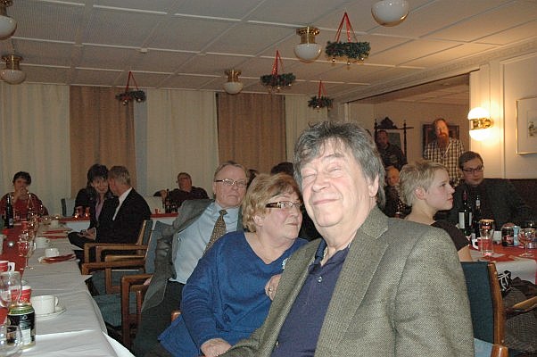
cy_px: 178
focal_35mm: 36
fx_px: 536
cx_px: 268
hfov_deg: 53.2
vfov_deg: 36.8
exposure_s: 1/60
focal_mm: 24
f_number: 5
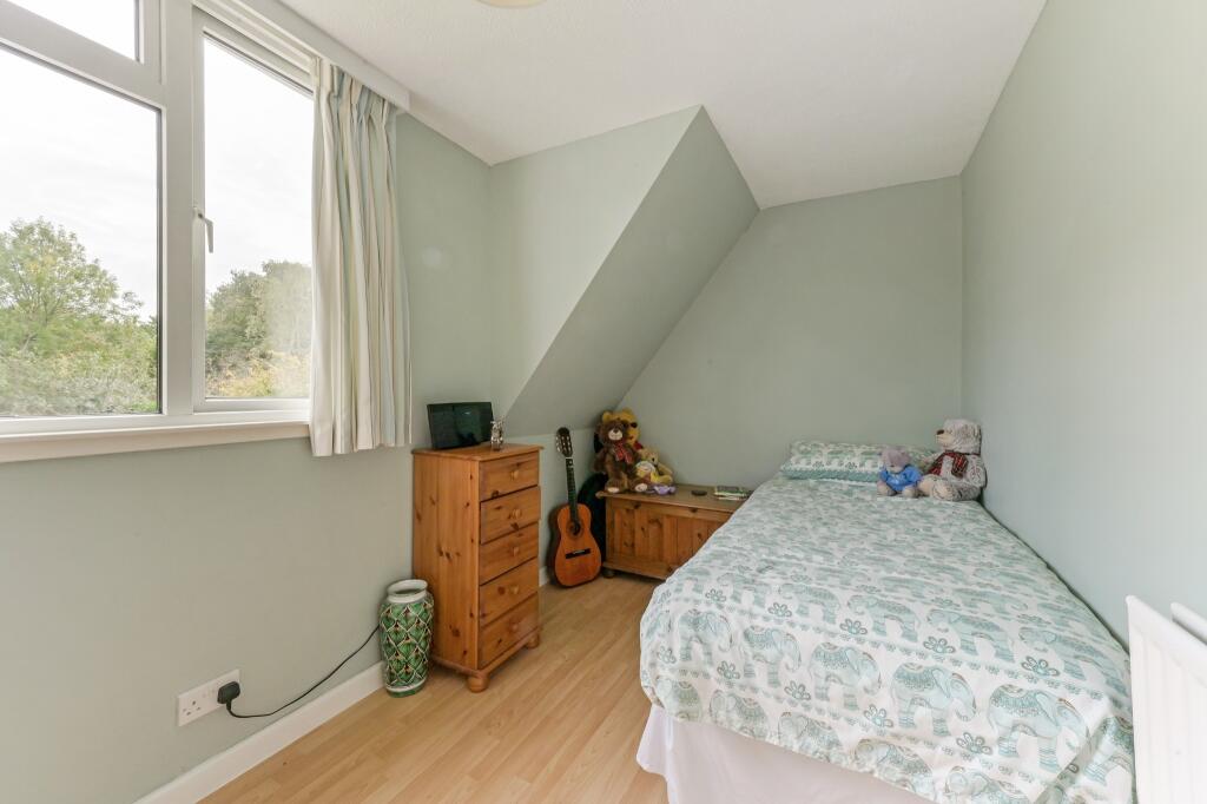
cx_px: 604
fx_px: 469
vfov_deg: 81.2
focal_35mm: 14
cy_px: 402
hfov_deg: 104.3
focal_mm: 14
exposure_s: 1/5
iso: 400
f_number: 18
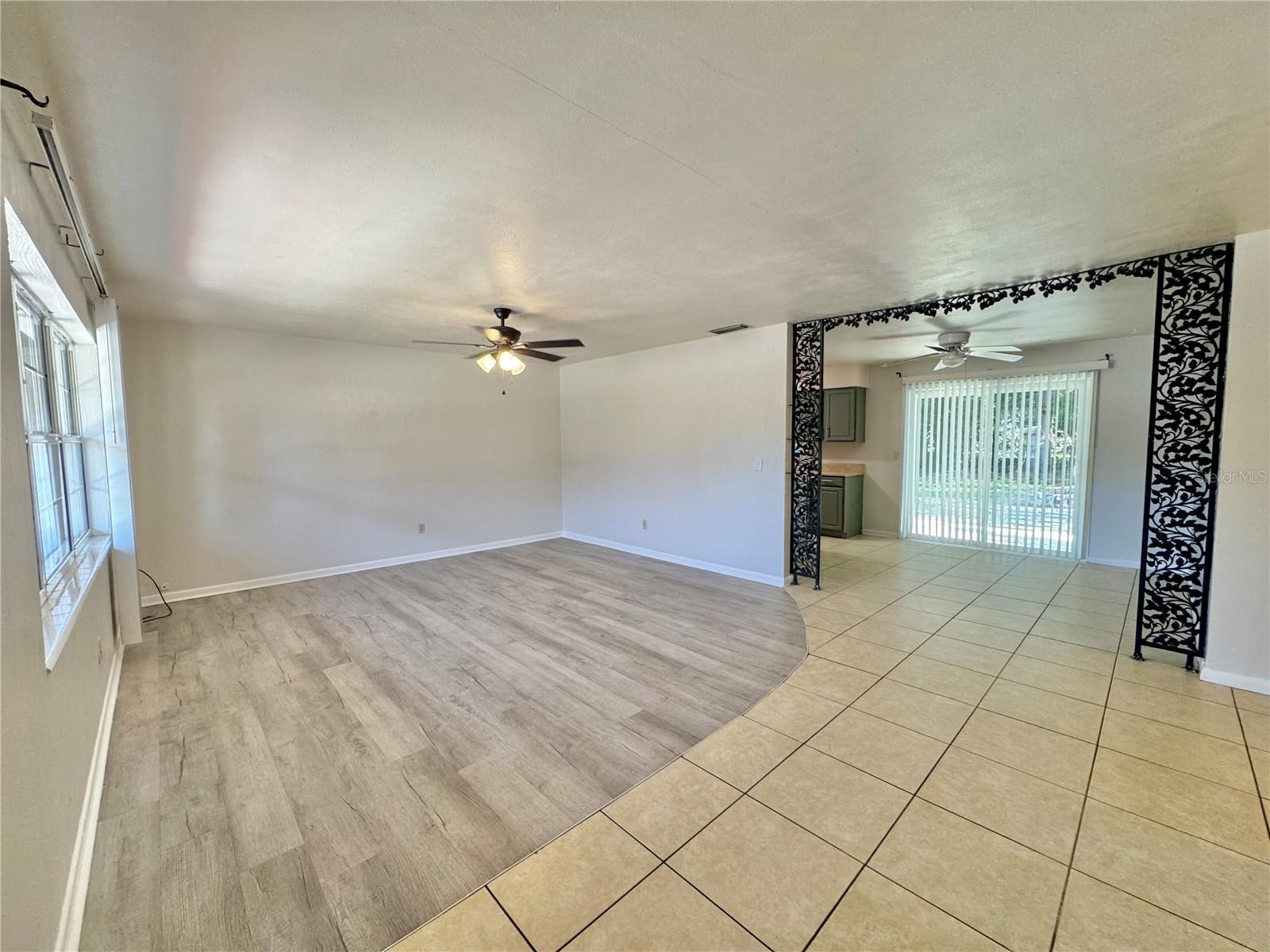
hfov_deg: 102.1
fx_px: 514
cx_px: 635
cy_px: 476
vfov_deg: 85.7
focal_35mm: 14
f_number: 2.2
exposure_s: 1/120
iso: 200
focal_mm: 2.22
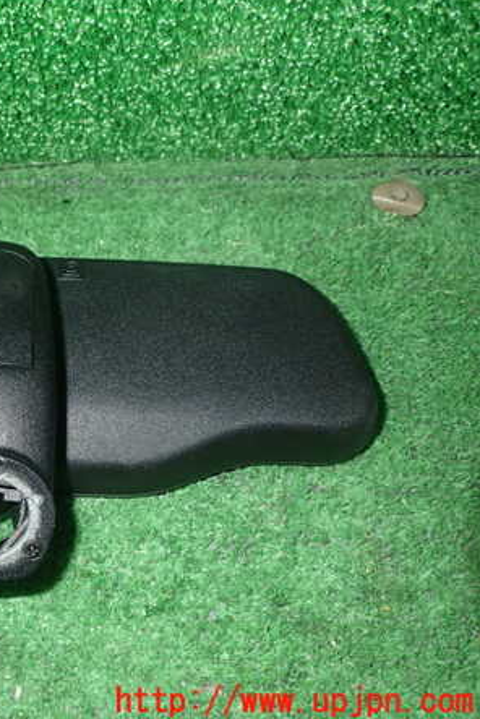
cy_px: 358
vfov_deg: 43.6
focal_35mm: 45
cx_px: -5
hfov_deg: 28.0
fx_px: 900
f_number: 7.1
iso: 640
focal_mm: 5.79
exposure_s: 1/30
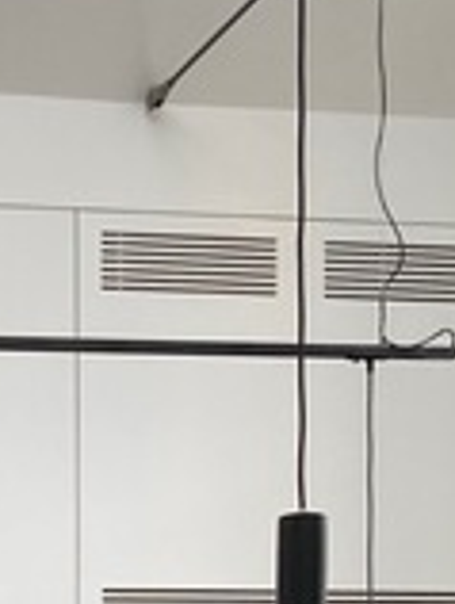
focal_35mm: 136
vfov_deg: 13.0
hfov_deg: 10.4
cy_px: 1105
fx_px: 2377
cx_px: -306
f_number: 1.8
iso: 80
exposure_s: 1/101
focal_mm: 3.99
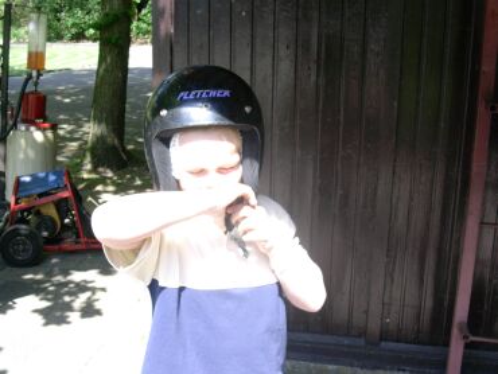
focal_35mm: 45
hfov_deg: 42.1
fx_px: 648
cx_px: 249
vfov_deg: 32.2
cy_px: 187
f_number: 2.9
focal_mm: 6.7
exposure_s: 1/166
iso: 70
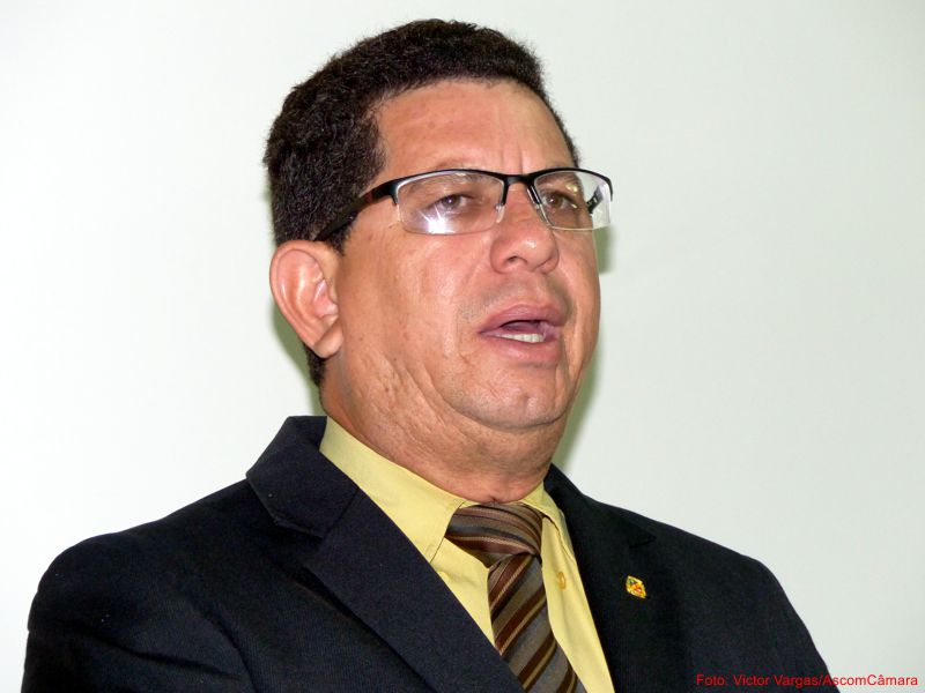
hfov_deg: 18.0
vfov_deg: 13.6
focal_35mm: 109
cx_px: 462
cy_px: 346
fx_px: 2913
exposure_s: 1/60
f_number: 2.8
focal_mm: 19.6
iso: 400
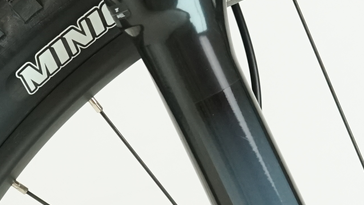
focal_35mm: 195
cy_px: 57
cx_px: 230
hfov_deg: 11.0
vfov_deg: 6.2
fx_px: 1882
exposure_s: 1/200
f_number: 5.6
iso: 1600
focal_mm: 40
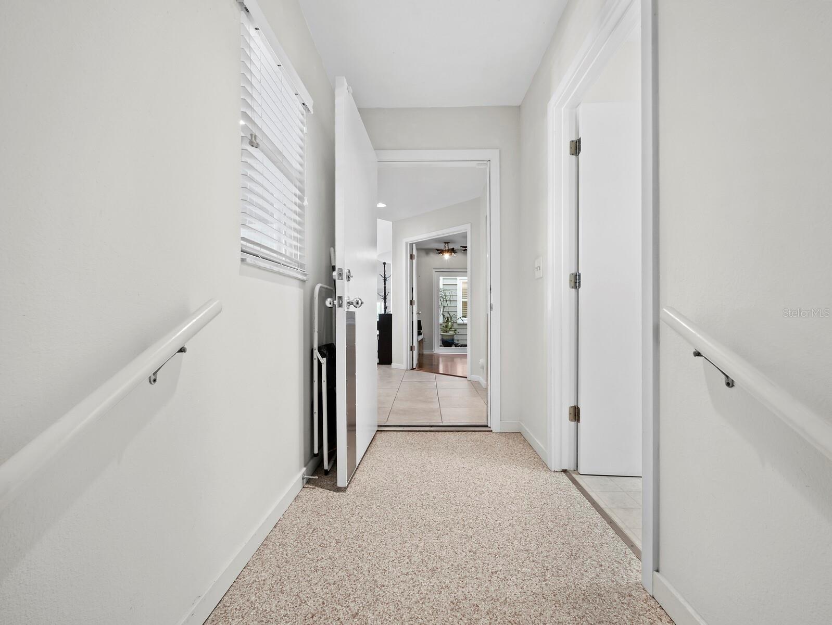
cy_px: 312
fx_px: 337
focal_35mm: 14
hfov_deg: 102.0
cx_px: 416
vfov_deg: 85.7
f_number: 11
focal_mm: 7
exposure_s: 1/1.25
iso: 320
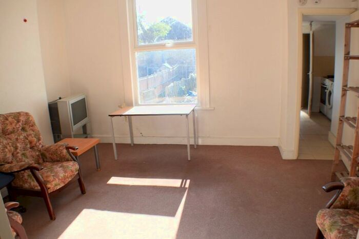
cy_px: 120
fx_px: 344
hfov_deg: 55.1
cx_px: 180
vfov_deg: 38.4
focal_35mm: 34
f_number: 6.3
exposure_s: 1/160
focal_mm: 23
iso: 400
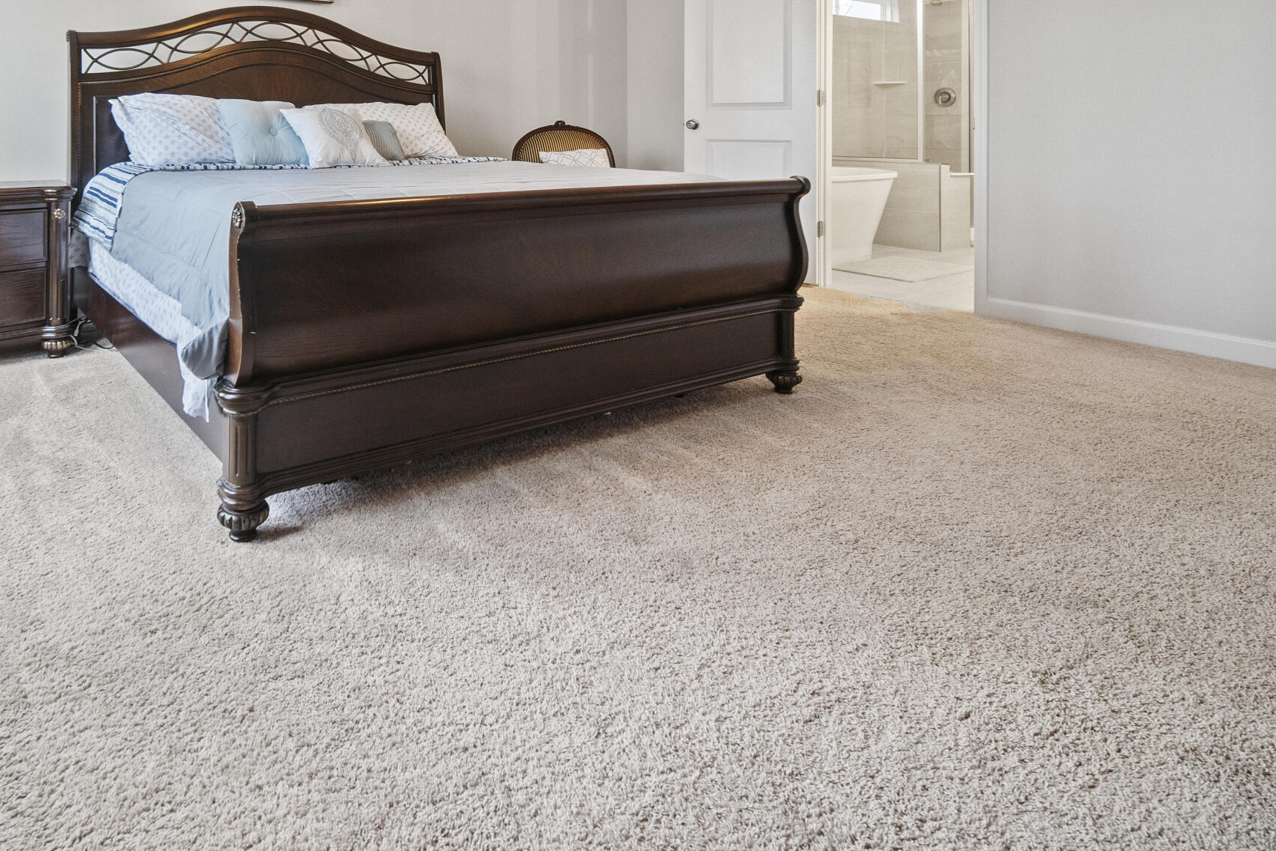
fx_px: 744
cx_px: 398
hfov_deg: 77.9
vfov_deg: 54.2
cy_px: 137
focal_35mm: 21
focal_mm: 12
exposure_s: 1/15
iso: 800
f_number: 6.3
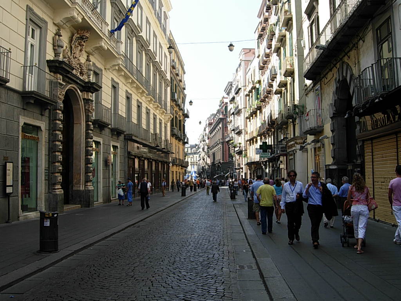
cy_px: 150
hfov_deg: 51.4
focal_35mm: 36
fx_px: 417
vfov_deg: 39.7
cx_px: 200
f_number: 4.8
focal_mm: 7.5
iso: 50
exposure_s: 1/186
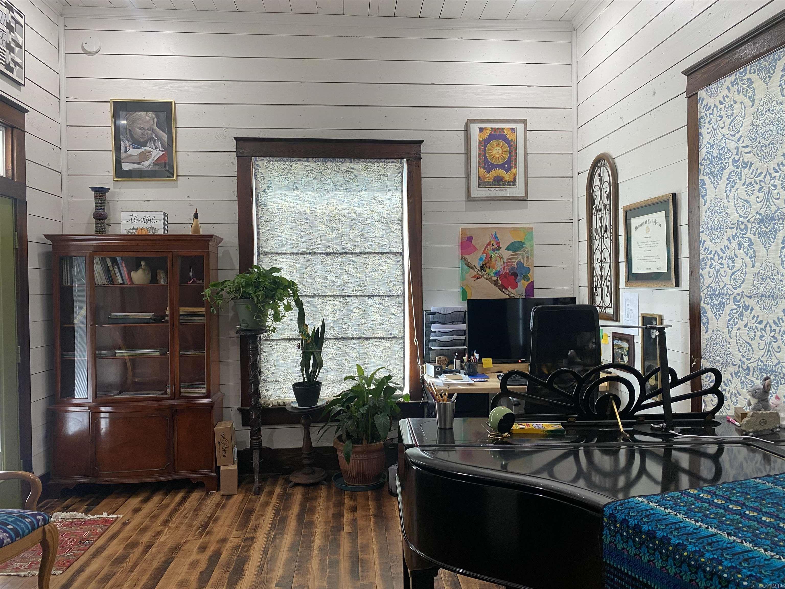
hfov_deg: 67.3
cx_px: 392
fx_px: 590
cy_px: 294
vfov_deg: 53.1
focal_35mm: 26
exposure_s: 1/60
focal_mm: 4.25
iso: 80
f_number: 1.8
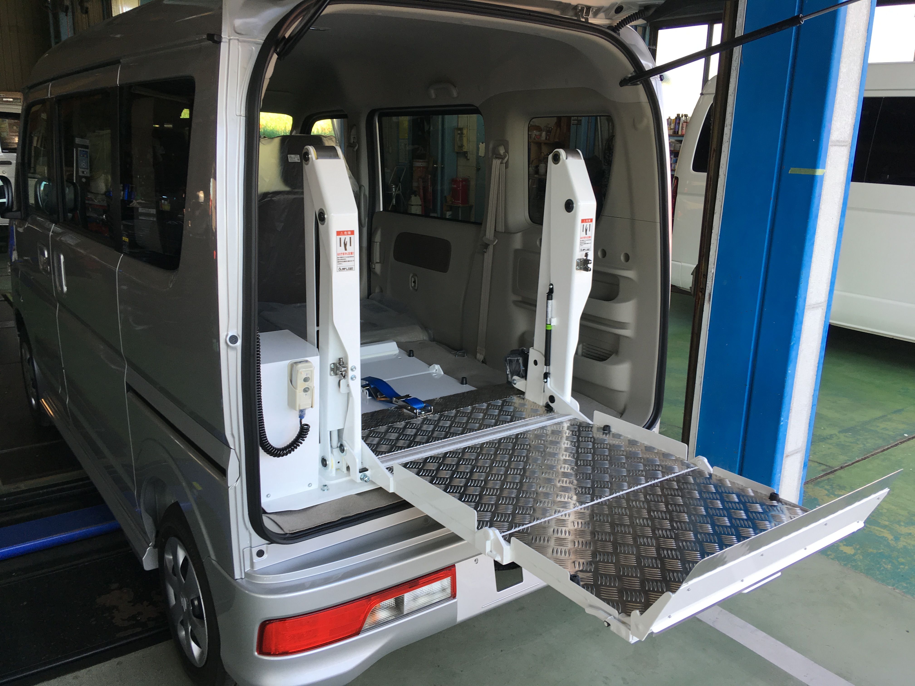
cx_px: 458
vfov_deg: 48.2
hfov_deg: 61.7
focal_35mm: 29
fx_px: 767
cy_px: 343
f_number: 2.2
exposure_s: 1/120
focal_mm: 4.15
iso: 25
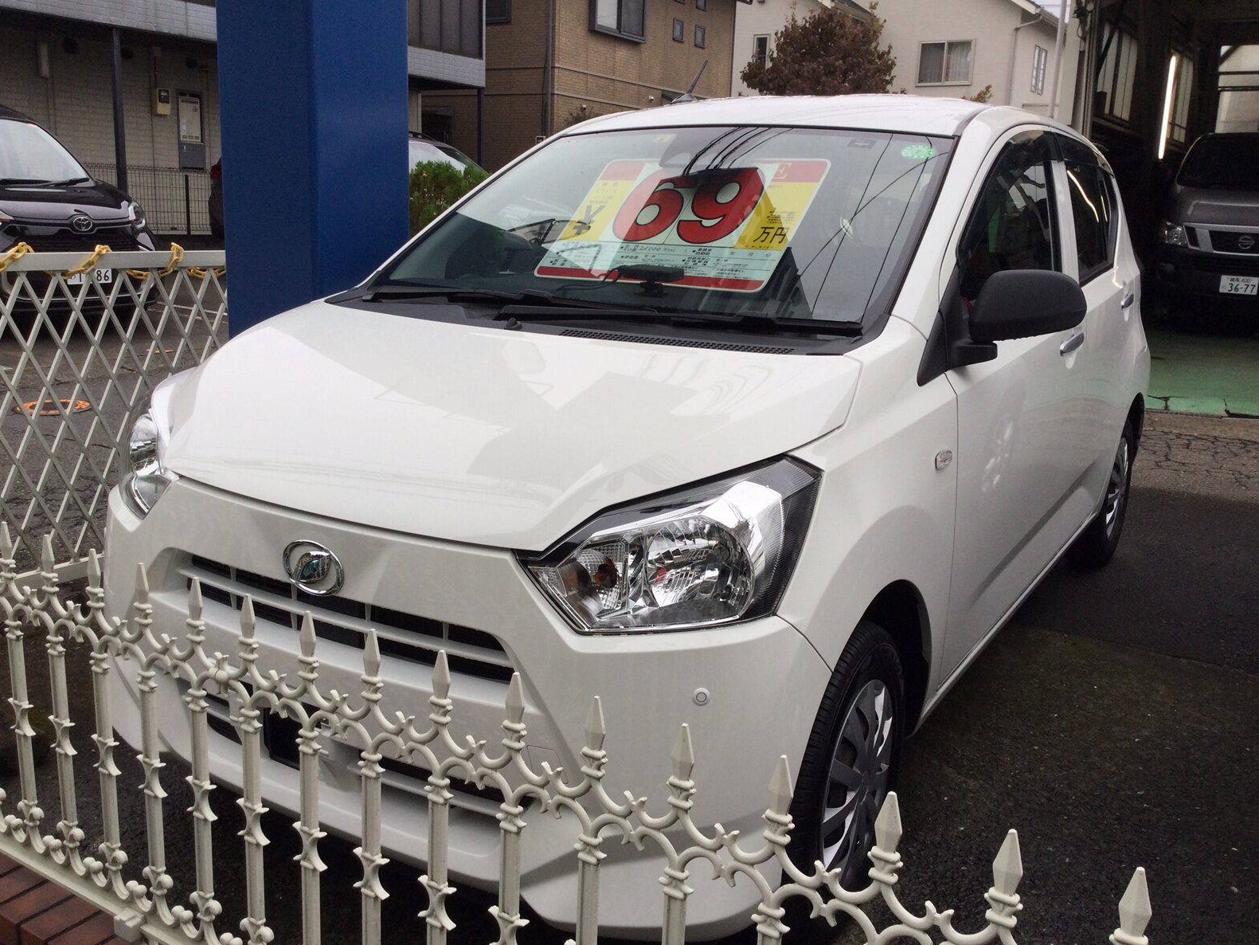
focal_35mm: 32
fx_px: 1164
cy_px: 476
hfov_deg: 56.8
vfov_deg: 44.2
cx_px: 639
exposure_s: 1/236
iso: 25
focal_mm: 3.3
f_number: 2.4
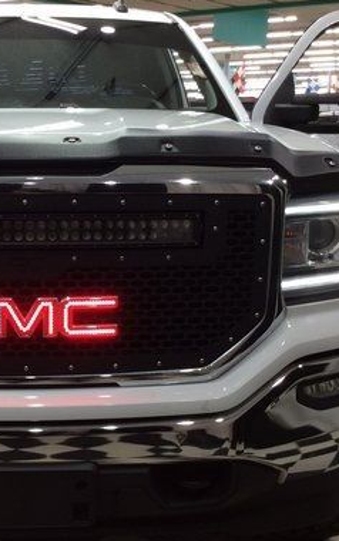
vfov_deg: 35.6
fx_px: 841
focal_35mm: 57
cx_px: 47
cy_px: 316
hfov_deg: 22.3
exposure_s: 1/30
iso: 32
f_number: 2.4
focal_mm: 3.3
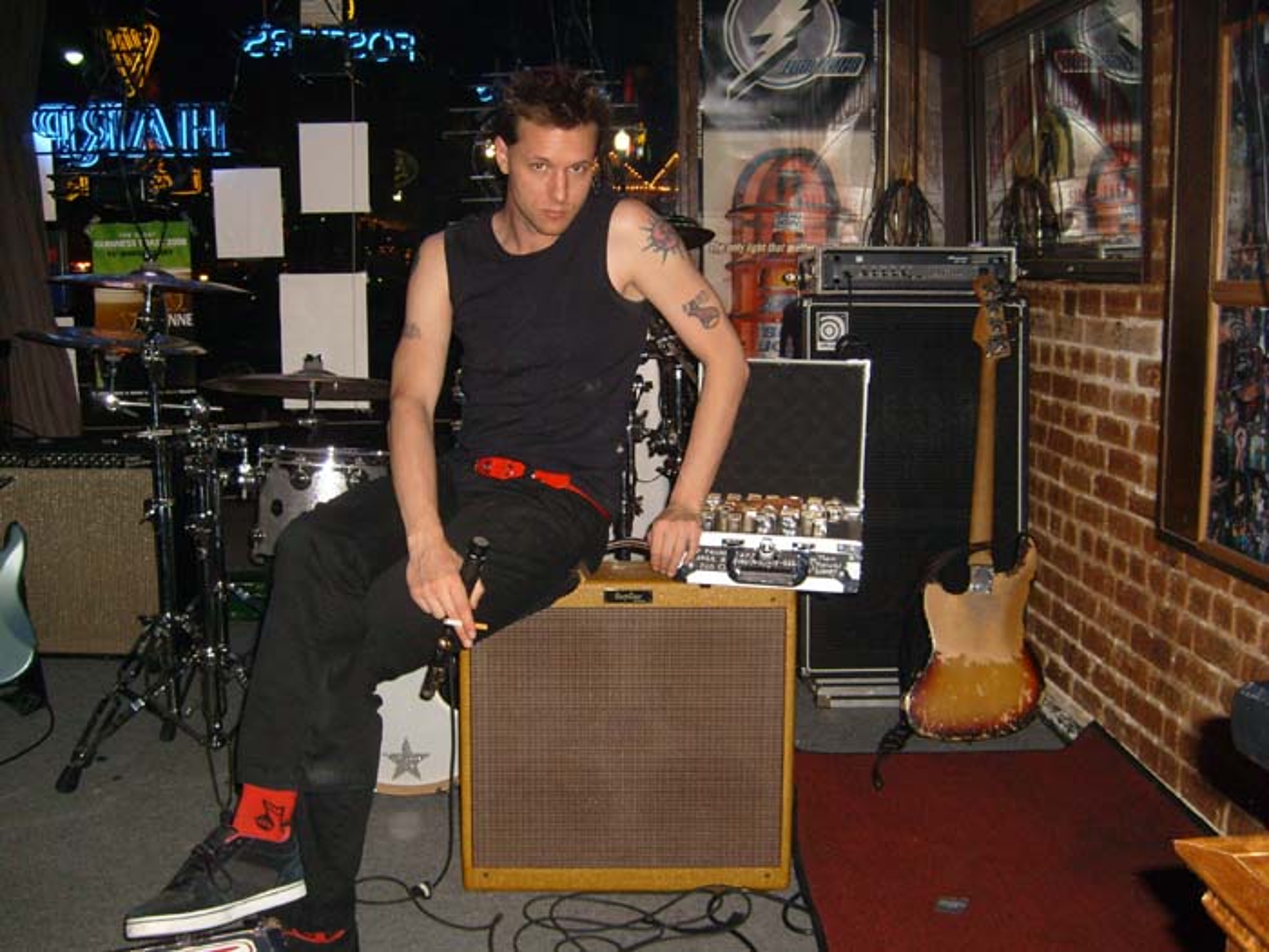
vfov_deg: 40.7
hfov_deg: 52.6
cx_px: 634
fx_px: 1283
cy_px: 476
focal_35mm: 35
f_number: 2.8
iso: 120
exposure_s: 1/45
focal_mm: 5.8
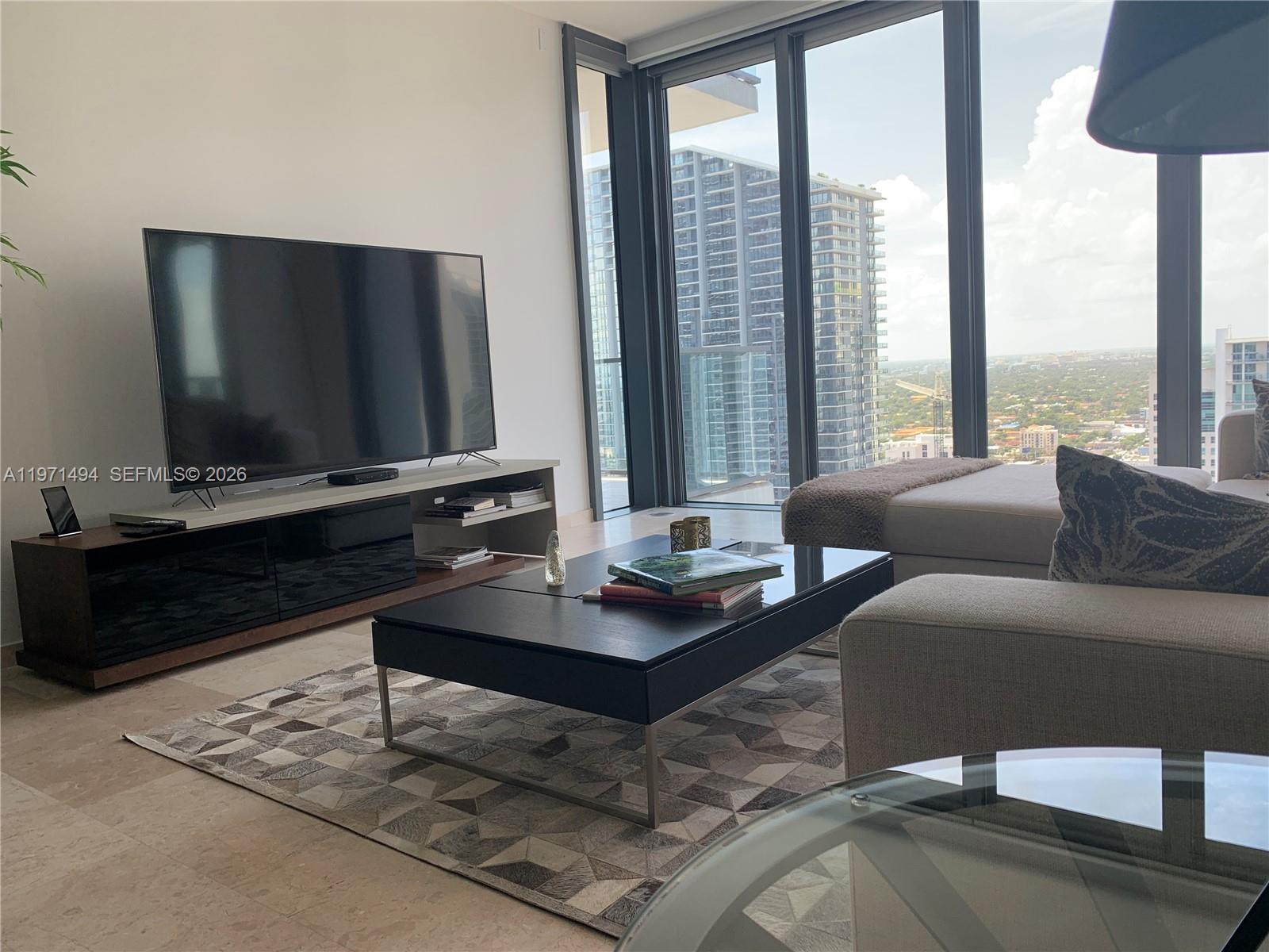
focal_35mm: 26
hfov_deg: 67.3
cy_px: 476
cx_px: 634
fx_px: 953
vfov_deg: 53.1
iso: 25
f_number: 1.8
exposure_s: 1/129
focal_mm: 4.25
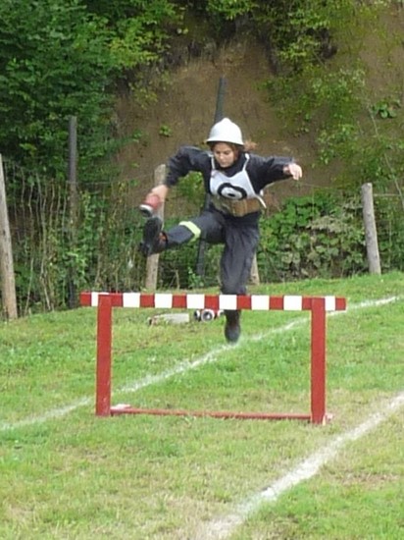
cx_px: 202
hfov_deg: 36.8
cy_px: 270
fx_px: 607
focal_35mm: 39
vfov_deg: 47.9
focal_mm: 4.8
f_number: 4
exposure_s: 1/100
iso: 100
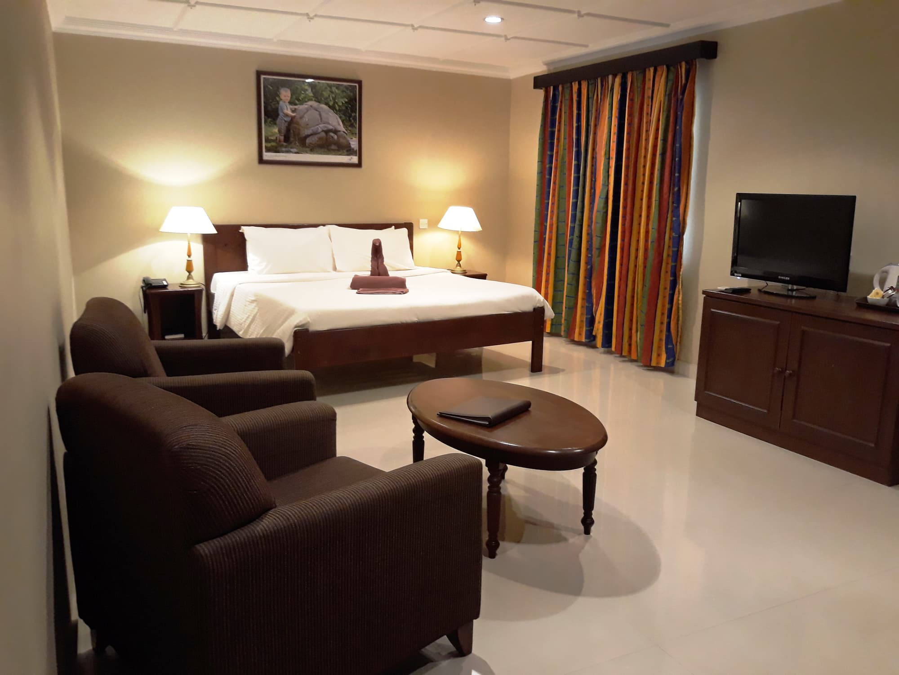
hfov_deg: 65.3
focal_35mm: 27
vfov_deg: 51.4
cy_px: 338
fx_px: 701
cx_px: 450
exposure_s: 1/25
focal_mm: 3.71
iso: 250
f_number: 1.7
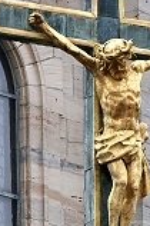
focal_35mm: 1301
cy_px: 181
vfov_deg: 1.6
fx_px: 8148
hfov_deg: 1.1
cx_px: 76
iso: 200
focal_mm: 310
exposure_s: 1/250
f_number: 9
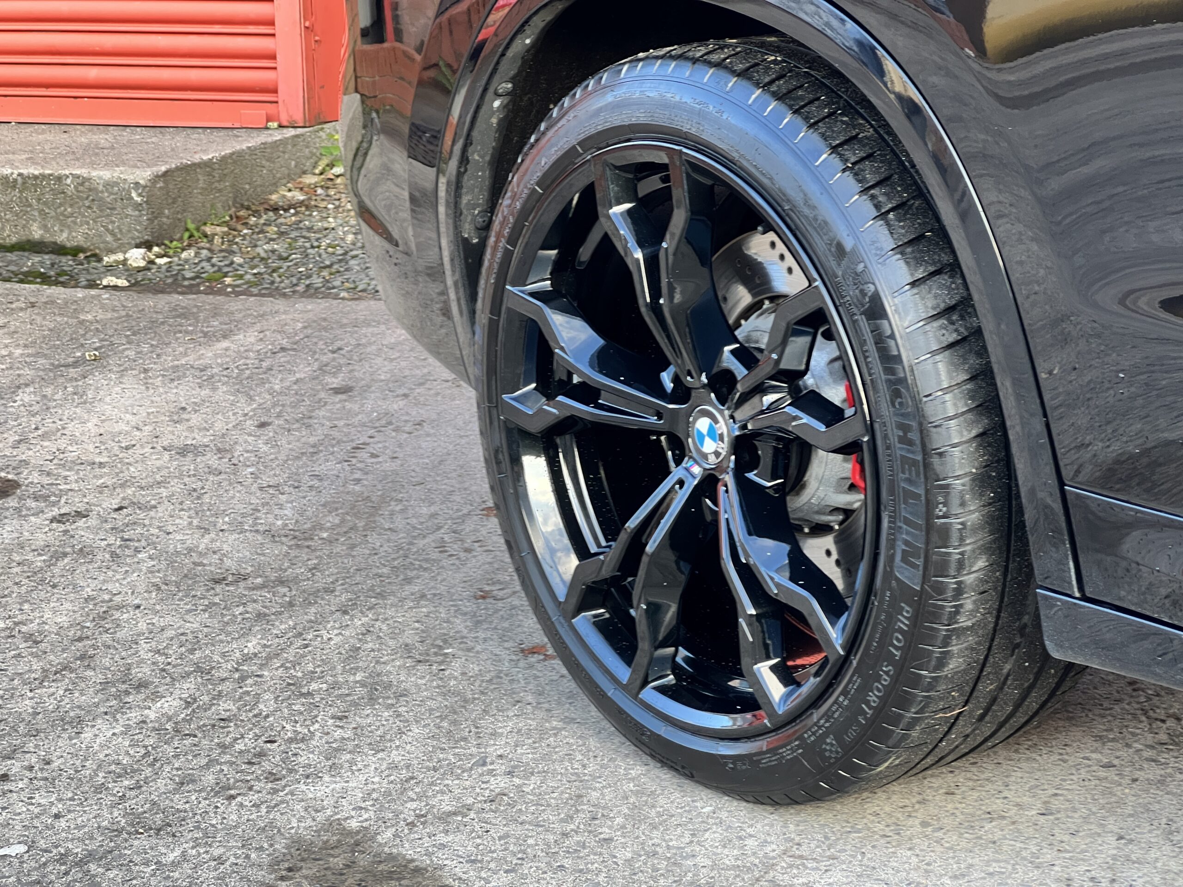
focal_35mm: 77
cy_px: 444
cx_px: 592
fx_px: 2631
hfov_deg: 25.3
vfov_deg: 19.1
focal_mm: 9
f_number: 2.8
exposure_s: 1/80
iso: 200
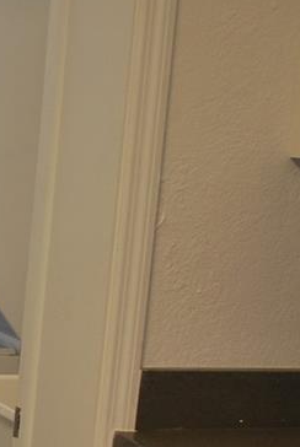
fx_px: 1108
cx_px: -131
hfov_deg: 14.5
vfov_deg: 22.5
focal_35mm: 89
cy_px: 370
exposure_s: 1/50
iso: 200
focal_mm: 18
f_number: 3.5
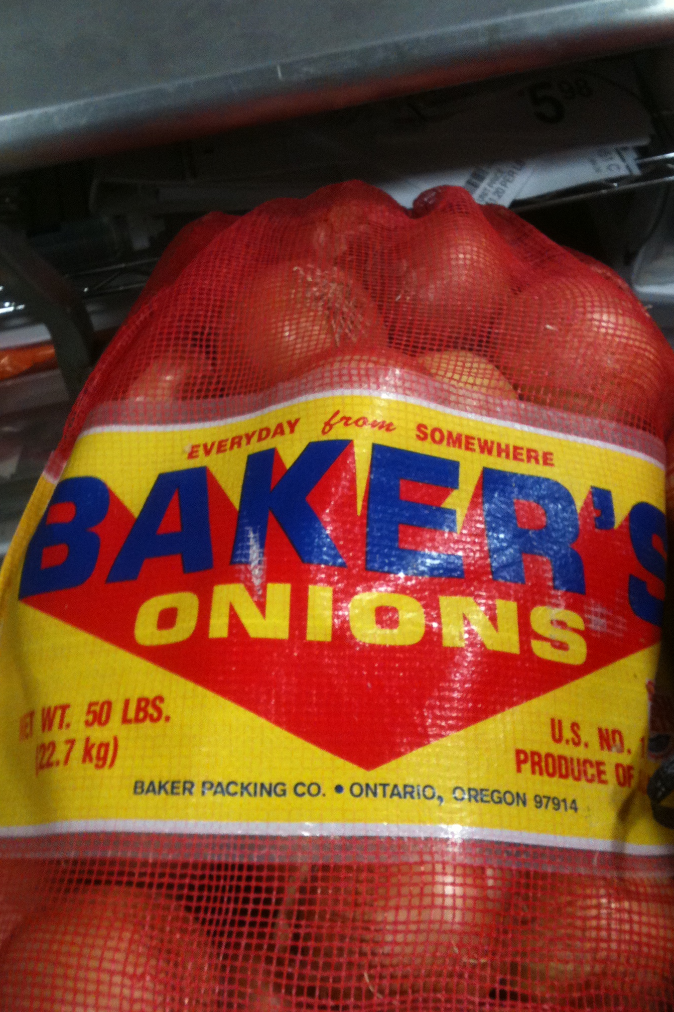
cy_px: 498
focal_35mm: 37
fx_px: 1039
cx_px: 300
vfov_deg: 51.9
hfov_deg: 35.9
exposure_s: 1/15
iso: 160
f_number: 2.8
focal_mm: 3.85
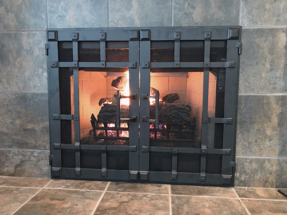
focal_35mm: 28
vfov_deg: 49.7
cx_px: 144
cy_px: 108
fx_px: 232
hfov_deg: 63.4
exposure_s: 1/4
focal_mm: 3.99
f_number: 1.8
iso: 125
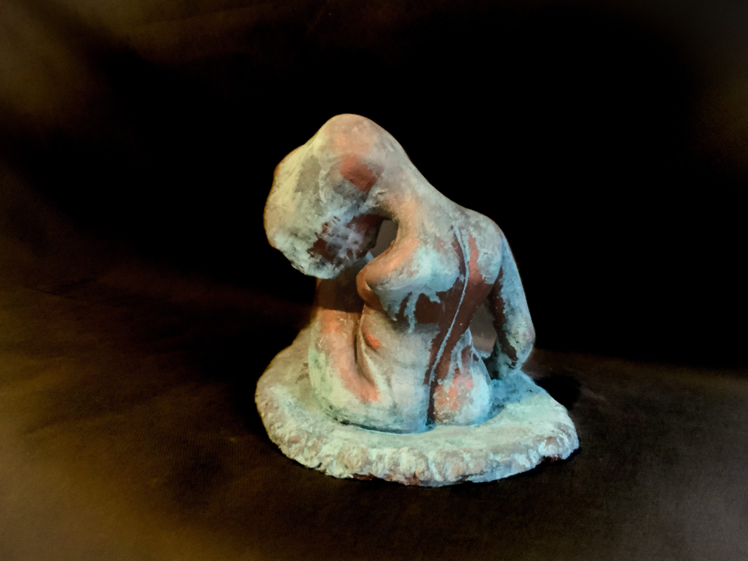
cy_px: 280
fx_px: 627
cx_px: 374
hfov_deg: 61.7
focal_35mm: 29
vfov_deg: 48.2
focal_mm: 3
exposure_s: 1/20
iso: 500
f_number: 1.8
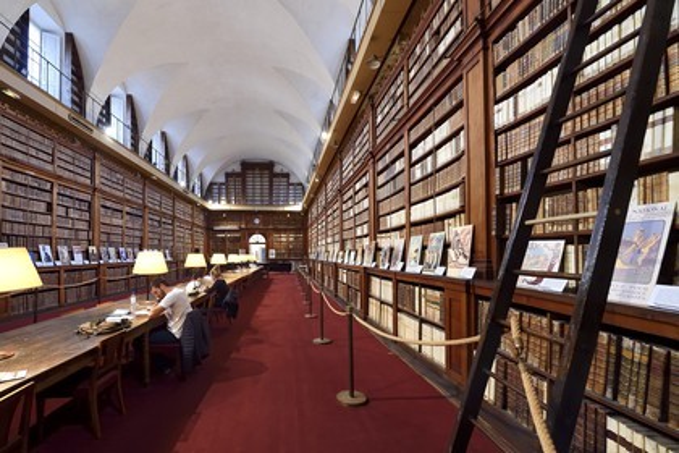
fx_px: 264
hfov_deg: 104.3
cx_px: 340
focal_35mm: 14
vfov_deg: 81.2
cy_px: 226
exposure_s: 1/13
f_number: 6.3
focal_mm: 14
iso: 1600
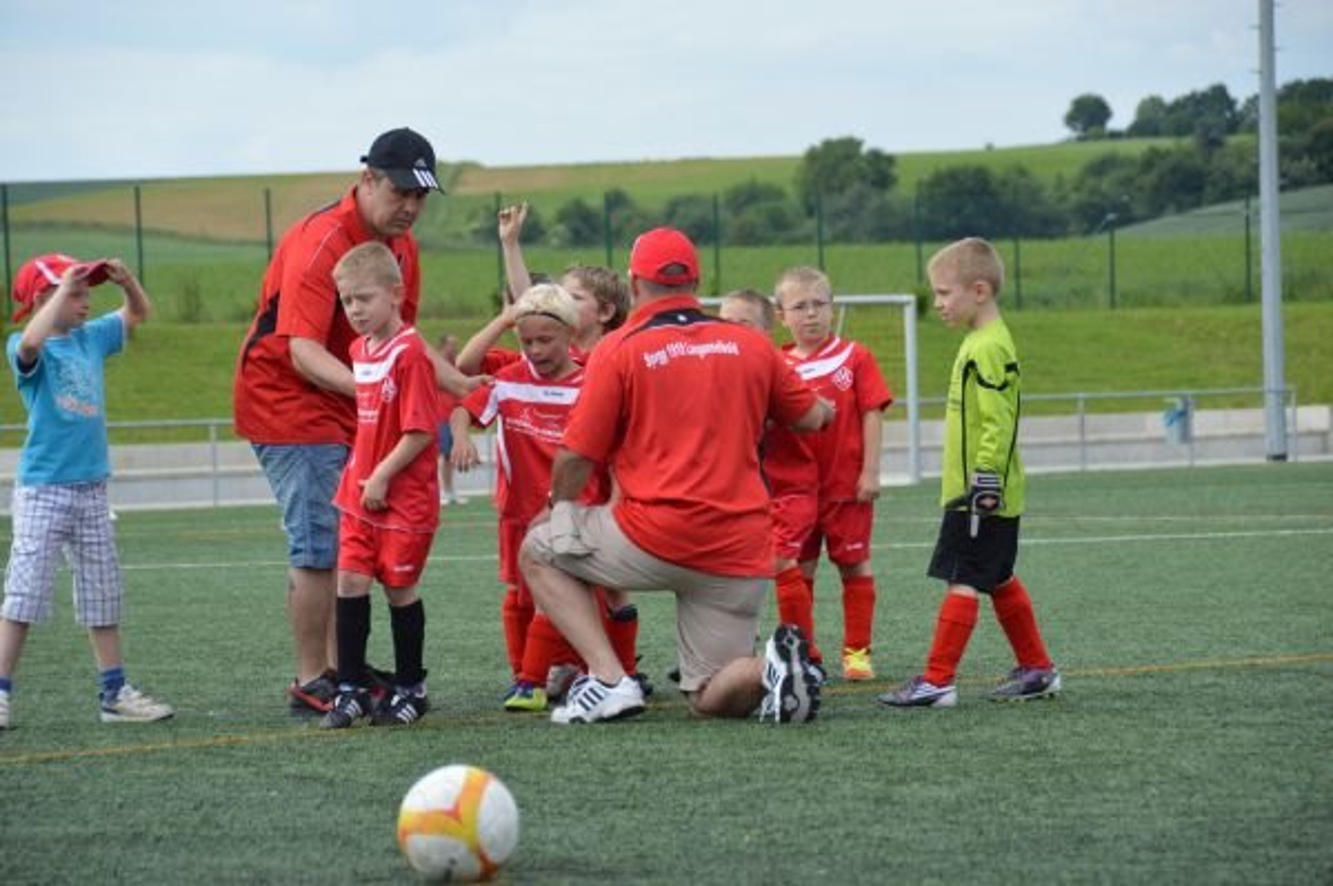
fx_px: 6215
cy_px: 443
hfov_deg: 12.2
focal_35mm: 168
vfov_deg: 8.2
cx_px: 666
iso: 400
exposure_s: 1/1000
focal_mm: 112
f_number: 5.3
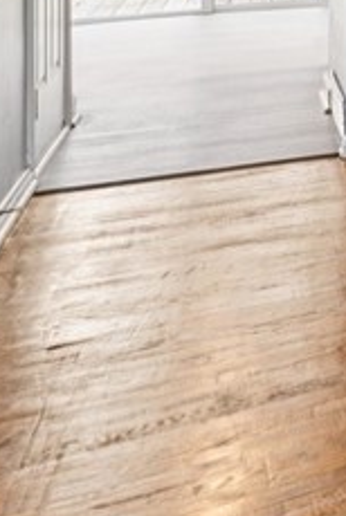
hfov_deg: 11.4
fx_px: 949
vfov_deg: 26.0
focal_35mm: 66
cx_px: 1042
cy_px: -156
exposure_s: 1/20
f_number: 2.8
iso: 200
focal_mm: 14
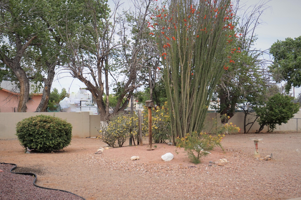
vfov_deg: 28.3
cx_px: 148
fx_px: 397
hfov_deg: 41.5
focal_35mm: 48
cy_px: 106
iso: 100
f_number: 8
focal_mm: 29
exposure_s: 1/200
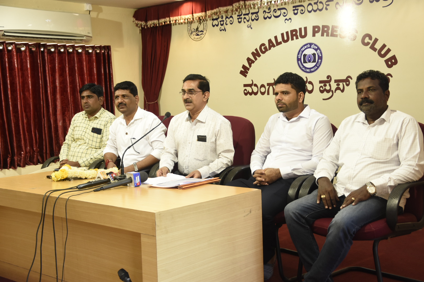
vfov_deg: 26.5
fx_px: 601
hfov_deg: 38.9
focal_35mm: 51
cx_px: 212
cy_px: 141
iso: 1000
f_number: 4.5
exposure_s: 1/80
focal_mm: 34
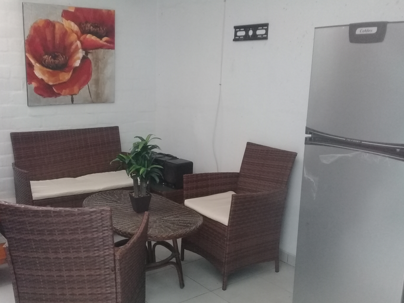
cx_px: 167
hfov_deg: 49.9
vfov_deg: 38.6
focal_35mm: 37
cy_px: 176
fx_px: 432
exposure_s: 1/17
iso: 250
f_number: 2.2
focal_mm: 3.3
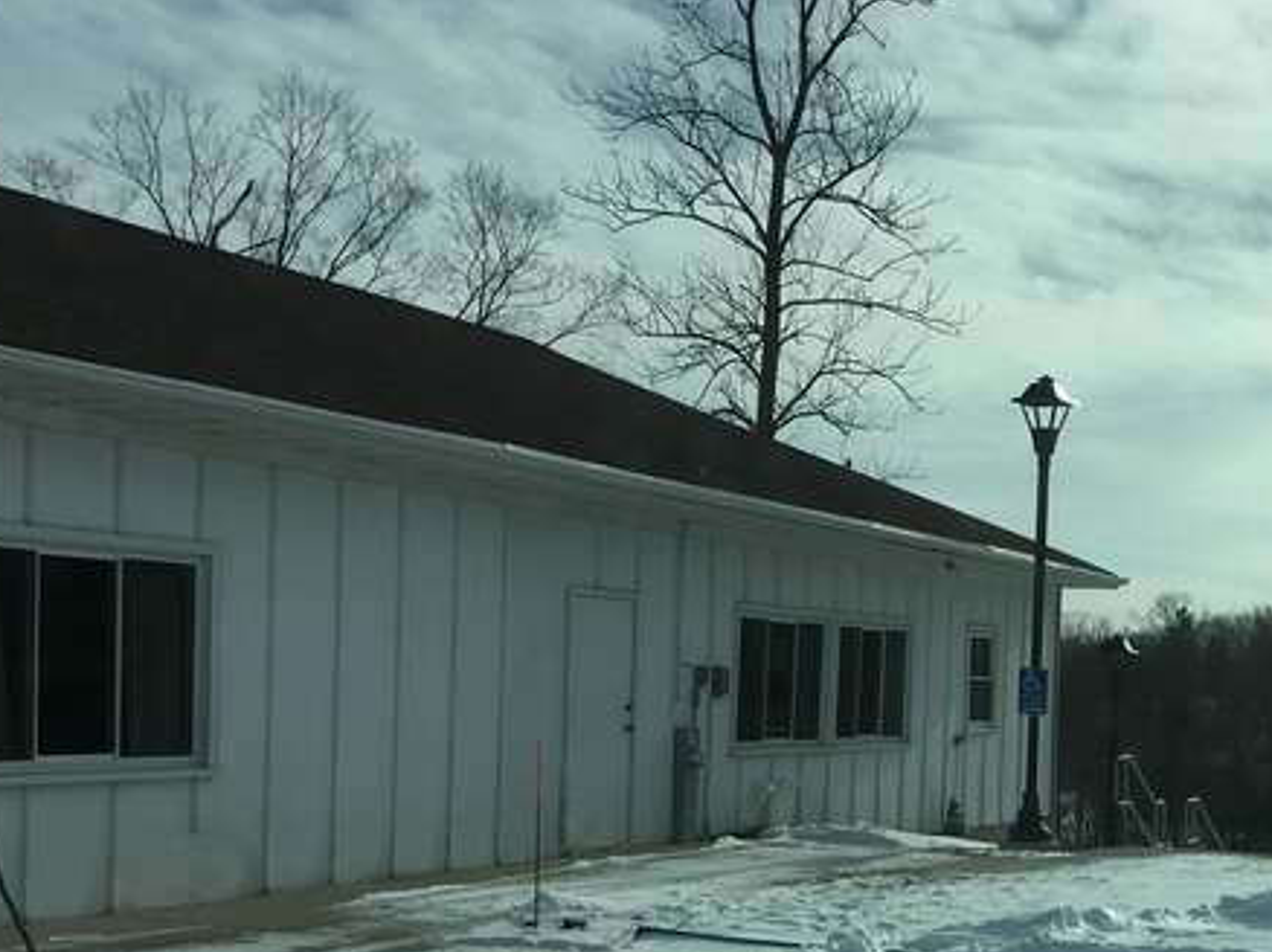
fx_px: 1946
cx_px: 1025
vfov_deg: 26.8
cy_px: 798
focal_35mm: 53
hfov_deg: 35.0
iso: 25
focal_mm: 4.15
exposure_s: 1/4049
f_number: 2.2
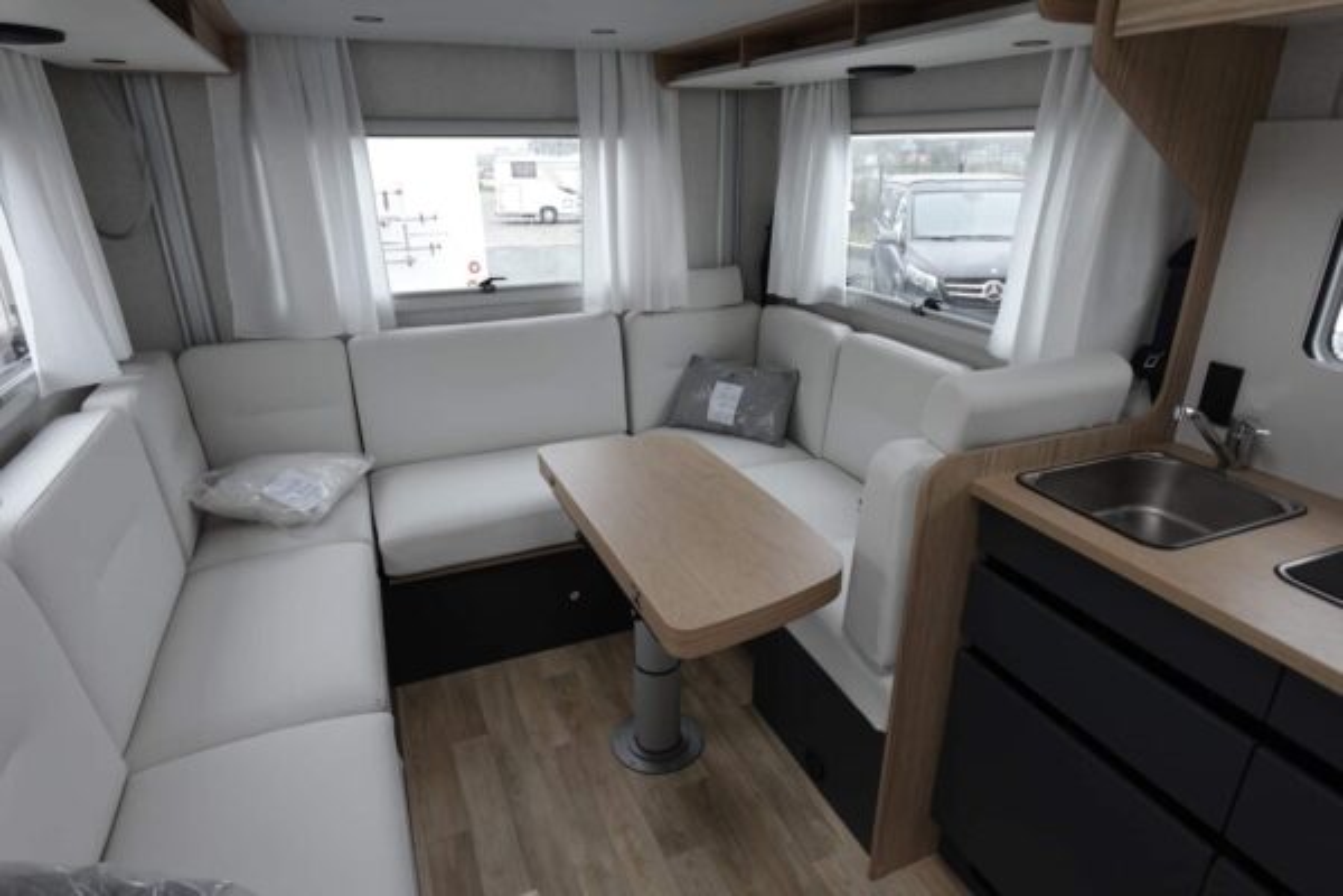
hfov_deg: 84.0
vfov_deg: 61.9
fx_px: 746
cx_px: 672
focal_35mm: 20
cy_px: 448
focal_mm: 7.6
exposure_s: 1/250
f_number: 2
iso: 320
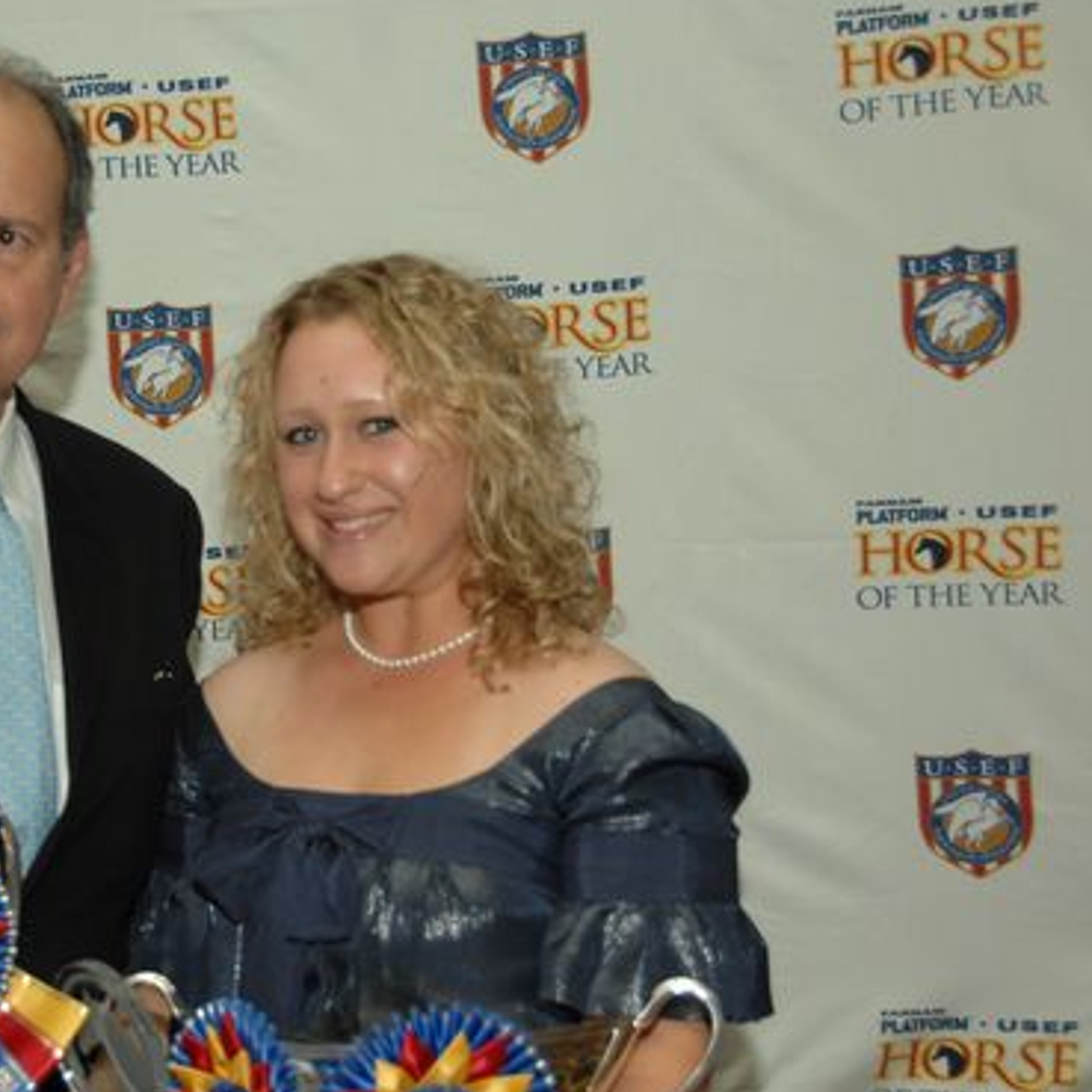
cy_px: 599
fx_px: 2677
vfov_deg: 23.0
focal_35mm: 75
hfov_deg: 22.7
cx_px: 201
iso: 400
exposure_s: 1/125
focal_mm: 34
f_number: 4.2
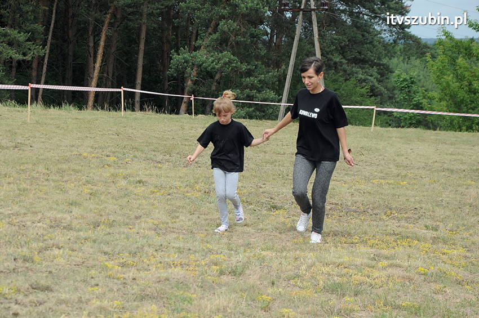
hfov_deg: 17.1
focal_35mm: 120
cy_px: 159
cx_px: 240
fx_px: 1595
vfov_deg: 11.4
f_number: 8
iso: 500
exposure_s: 1/1000
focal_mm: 80
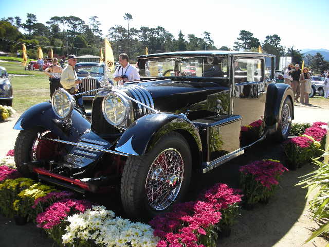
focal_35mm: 35
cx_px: 164
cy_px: 124
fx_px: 333
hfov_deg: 52.6
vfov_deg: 40.7
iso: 50
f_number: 3
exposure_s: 1/254
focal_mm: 5.8
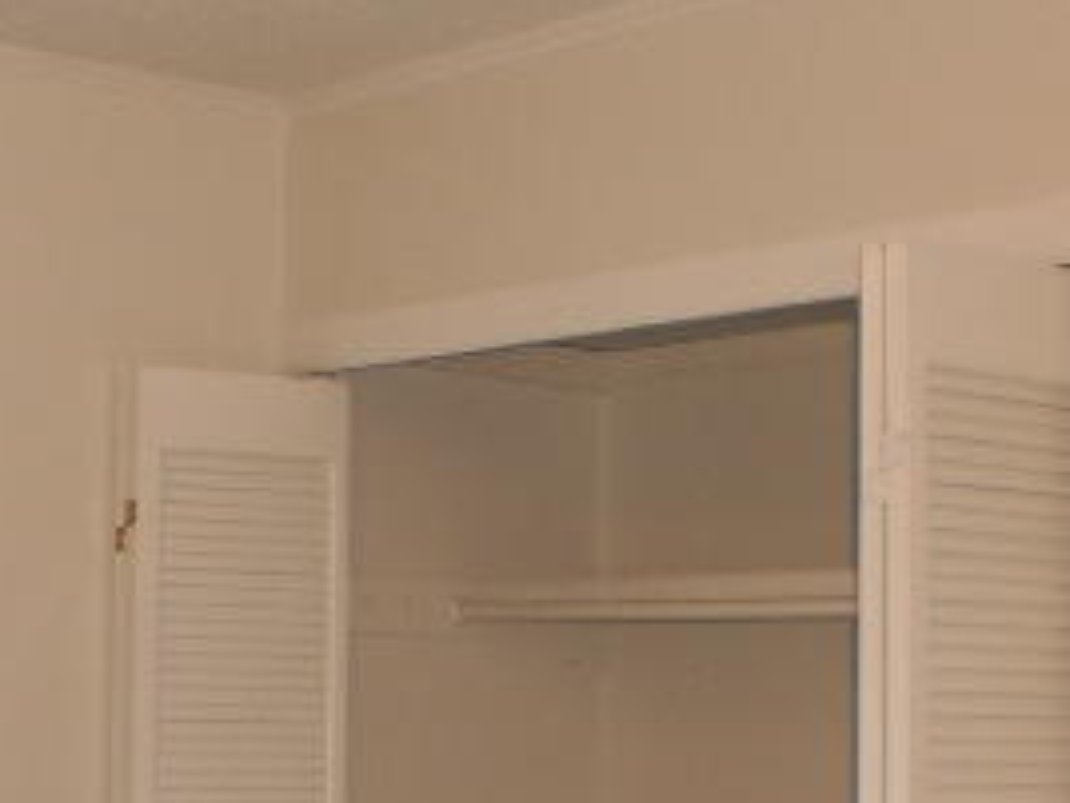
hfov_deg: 22.1
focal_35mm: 86
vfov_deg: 17.1
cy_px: 499
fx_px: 2658
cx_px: 48
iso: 125
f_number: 3.1
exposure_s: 1/30
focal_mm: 6.3
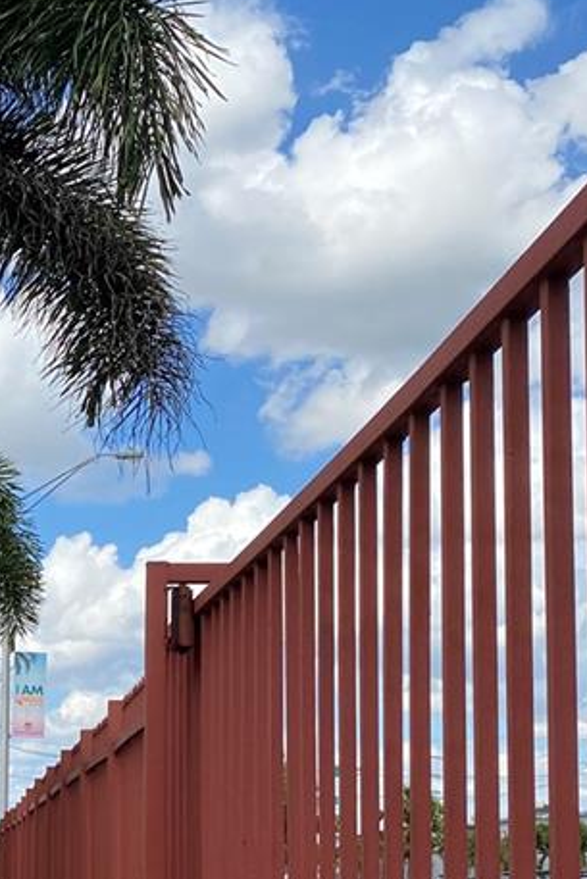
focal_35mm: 71
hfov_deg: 17.7
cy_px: 723
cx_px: -217
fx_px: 1735
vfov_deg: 27.8
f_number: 1.8
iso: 32
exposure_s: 1/1377
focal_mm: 4.25
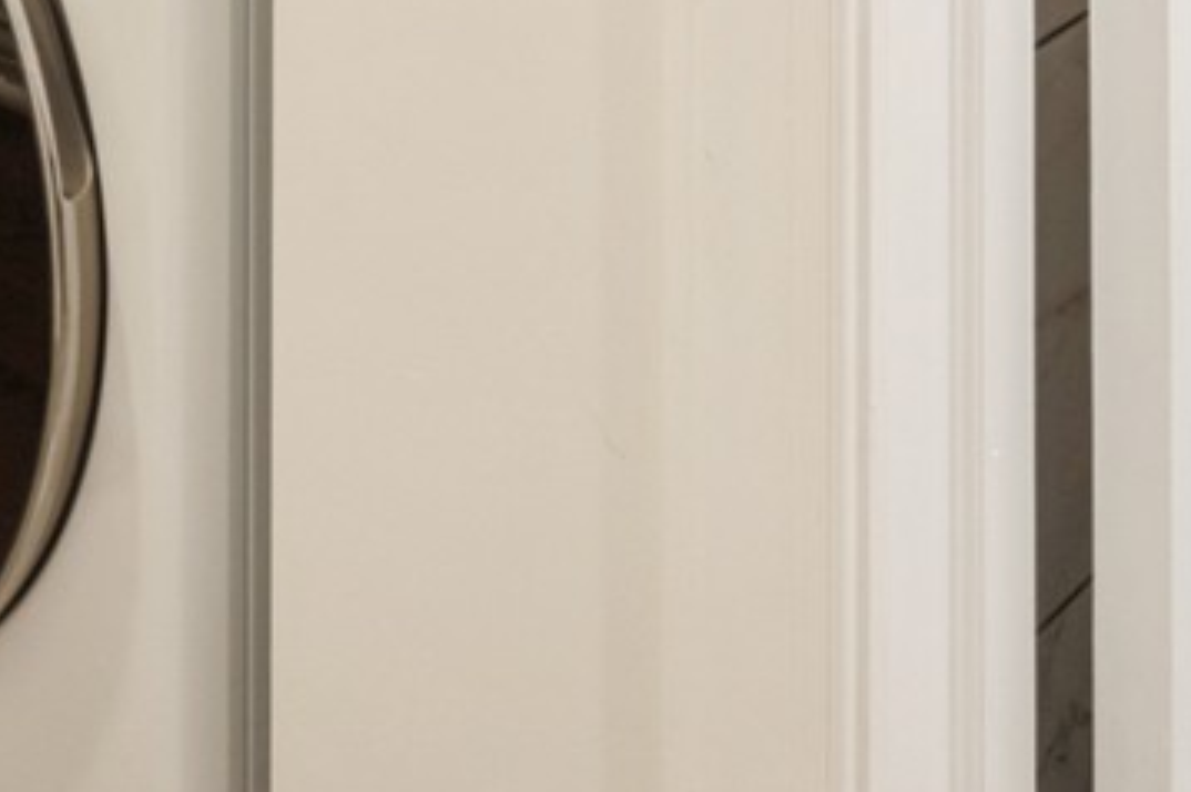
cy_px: -967
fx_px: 2215
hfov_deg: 29.7
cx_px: 306
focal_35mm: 67
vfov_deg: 14.9
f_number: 11
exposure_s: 1/3.33
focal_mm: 10
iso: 100
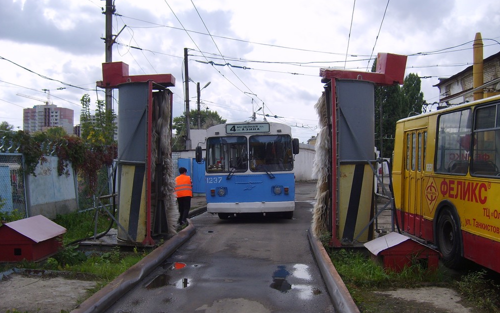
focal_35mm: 38
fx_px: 518
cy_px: 180
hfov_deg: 51.5
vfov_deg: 33.5
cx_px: 254
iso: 50
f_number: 2.8
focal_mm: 5.8
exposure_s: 1/1000
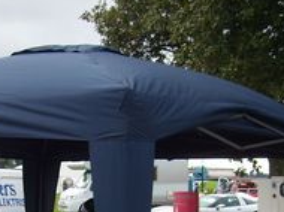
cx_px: 3
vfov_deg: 12.1
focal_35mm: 118
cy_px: 294
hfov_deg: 16.4
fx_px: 967
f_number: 5.6
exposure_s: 1/129
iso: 64
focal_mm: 5.7
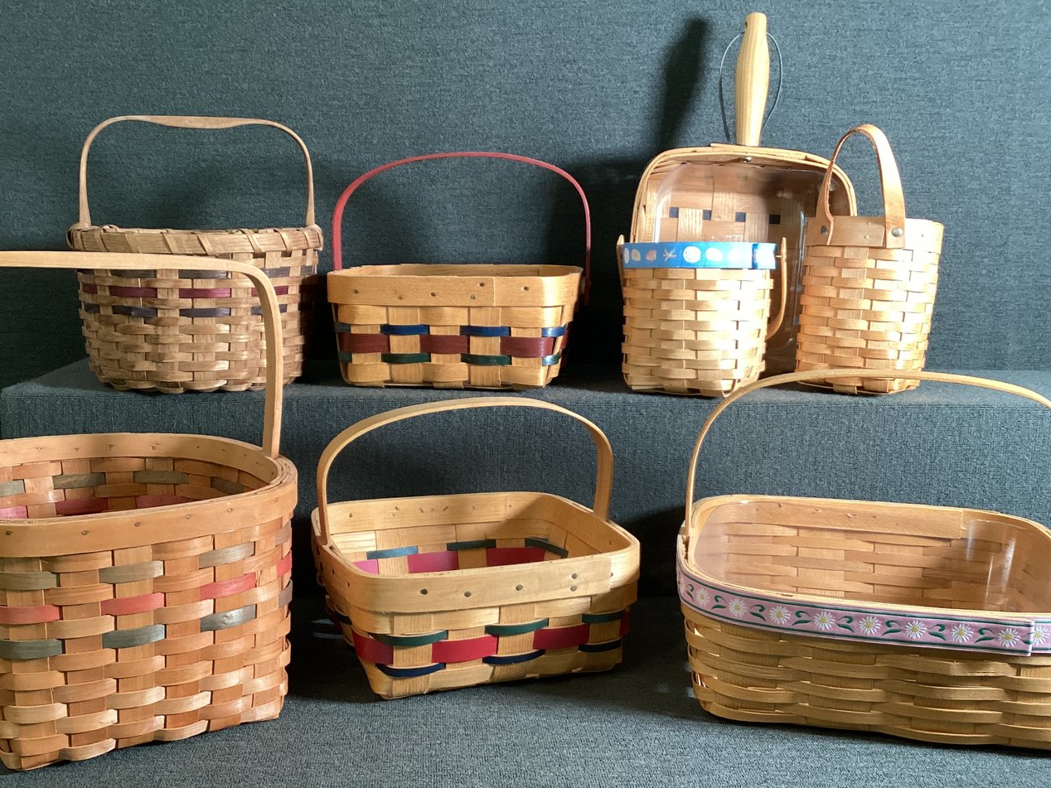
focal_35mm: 37
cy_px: 416
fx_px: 1123
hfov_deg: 50.1
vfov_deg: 38.7
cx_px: 525
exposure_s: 1/60
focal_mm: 3.3
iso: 200
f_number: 2.4
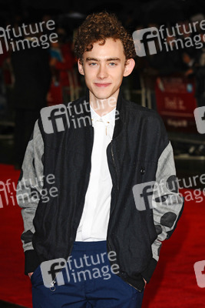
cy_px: 154
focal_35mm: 120
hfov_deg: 11.4
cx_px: 102
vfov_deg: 17.1
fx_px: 1024
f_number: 4.5
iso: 320
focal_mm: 80
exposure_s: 1/160
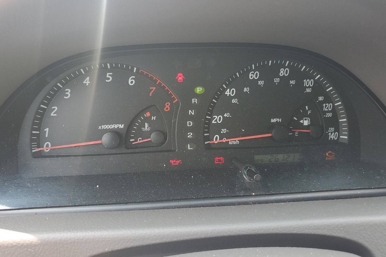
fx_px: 300
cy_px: 124
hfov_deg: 65.5
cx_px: 192
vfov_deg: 46.4
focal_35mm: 28
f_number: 1.5
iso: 50
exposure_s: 1/227
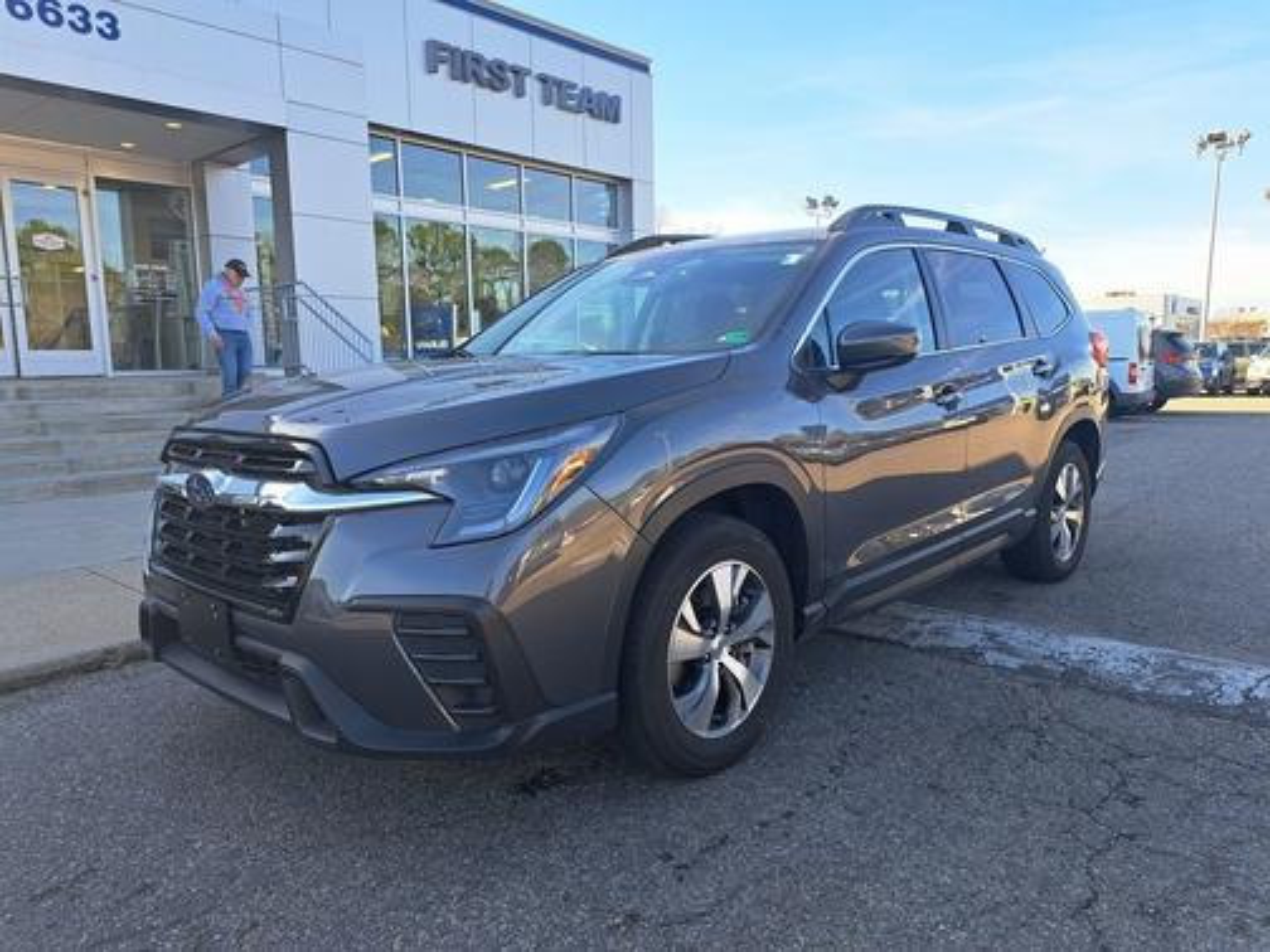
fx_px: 881
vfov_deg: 56.8
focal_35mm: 24
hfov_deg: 71.6
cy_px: 476
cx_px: 635
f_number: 1.8
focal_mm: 5.23
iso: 50
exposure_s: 1/355
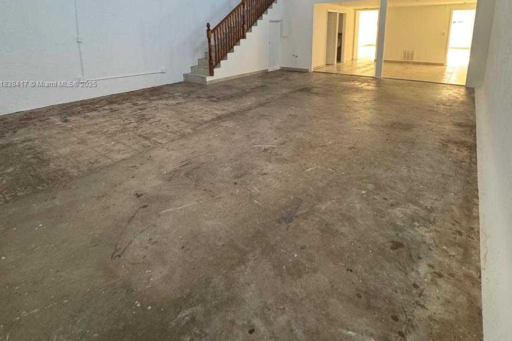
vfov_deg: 58.6
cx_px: 252
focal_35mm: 20
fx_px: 284
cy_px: 84
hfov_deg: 84.0
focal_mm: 2.22
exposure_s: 1/60
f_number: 2.2
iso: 640
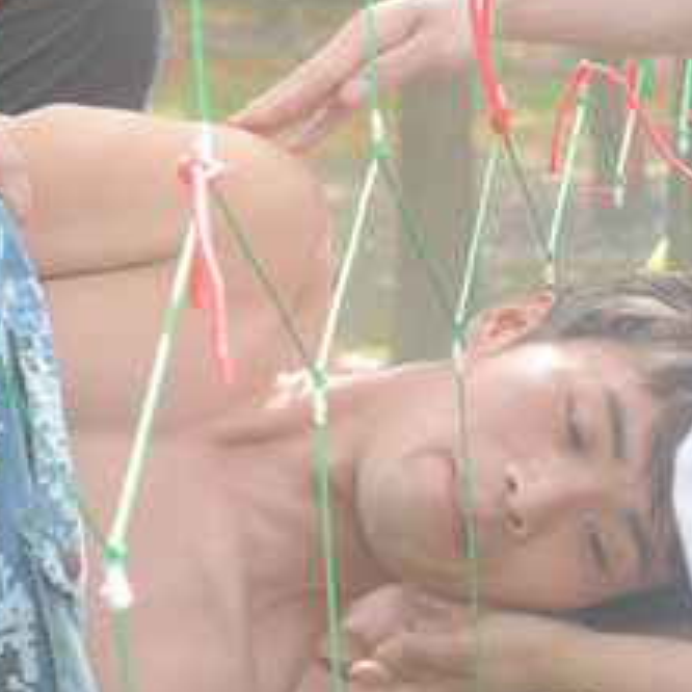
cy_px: 330
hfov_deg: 9.2
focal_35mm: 189
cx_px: 340
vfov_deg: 9.2
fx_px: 4278
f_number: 5.6
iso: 400
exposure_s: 1/100
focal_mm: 55
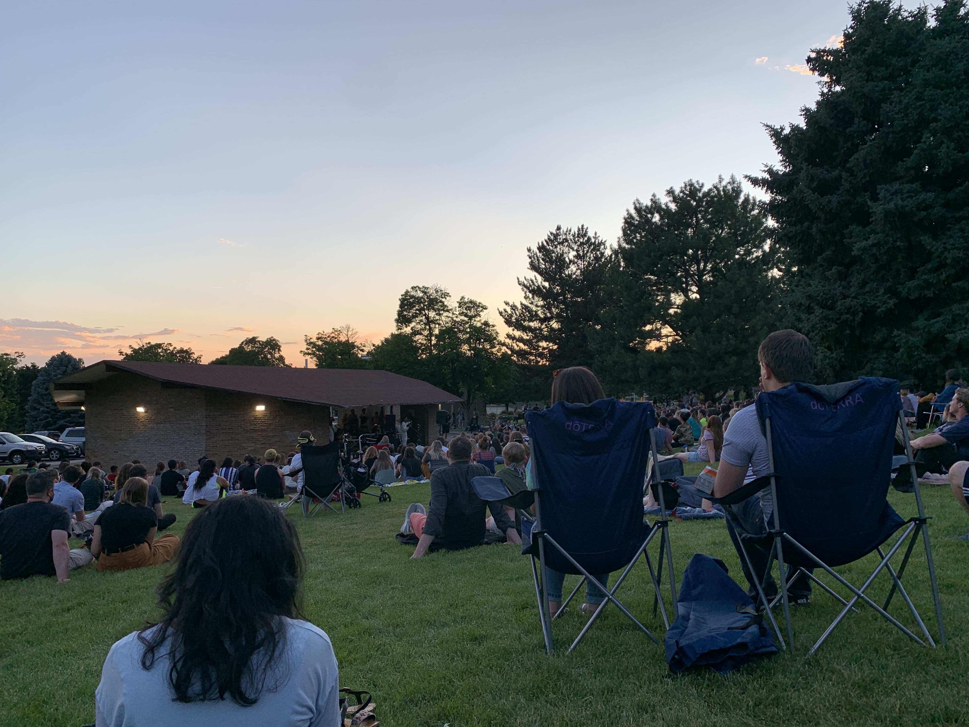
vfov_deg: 51.4
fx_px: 756
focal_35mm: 27
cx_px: 470
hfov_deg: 65.3
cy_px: 367
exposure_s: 1/226
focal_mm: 4.25
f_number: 1.8
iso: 25
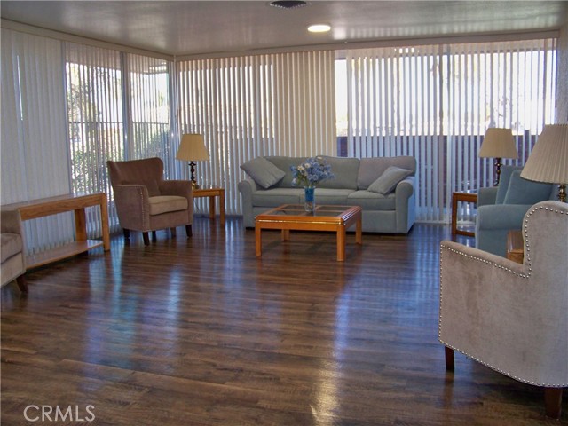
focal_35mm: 33
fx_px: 541
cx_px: 284
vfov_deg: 42.9
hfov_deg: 55.4
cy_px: 213
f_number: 2.8
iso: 200
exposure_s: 1/30
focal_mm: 5.85
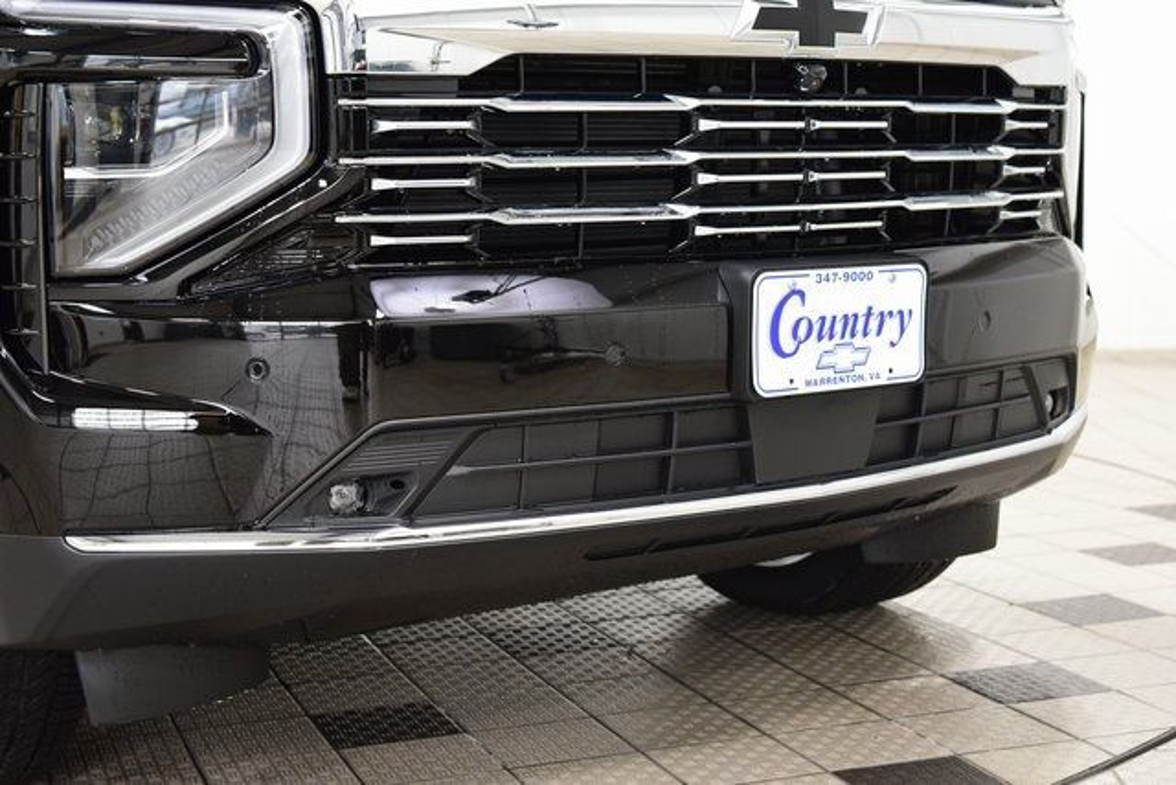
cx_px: 588
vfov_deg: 23.8
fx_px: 1862
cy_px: 392
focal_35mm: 57
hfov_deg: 35.0
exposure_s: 1/60
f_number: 4
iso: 1600
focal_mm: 38
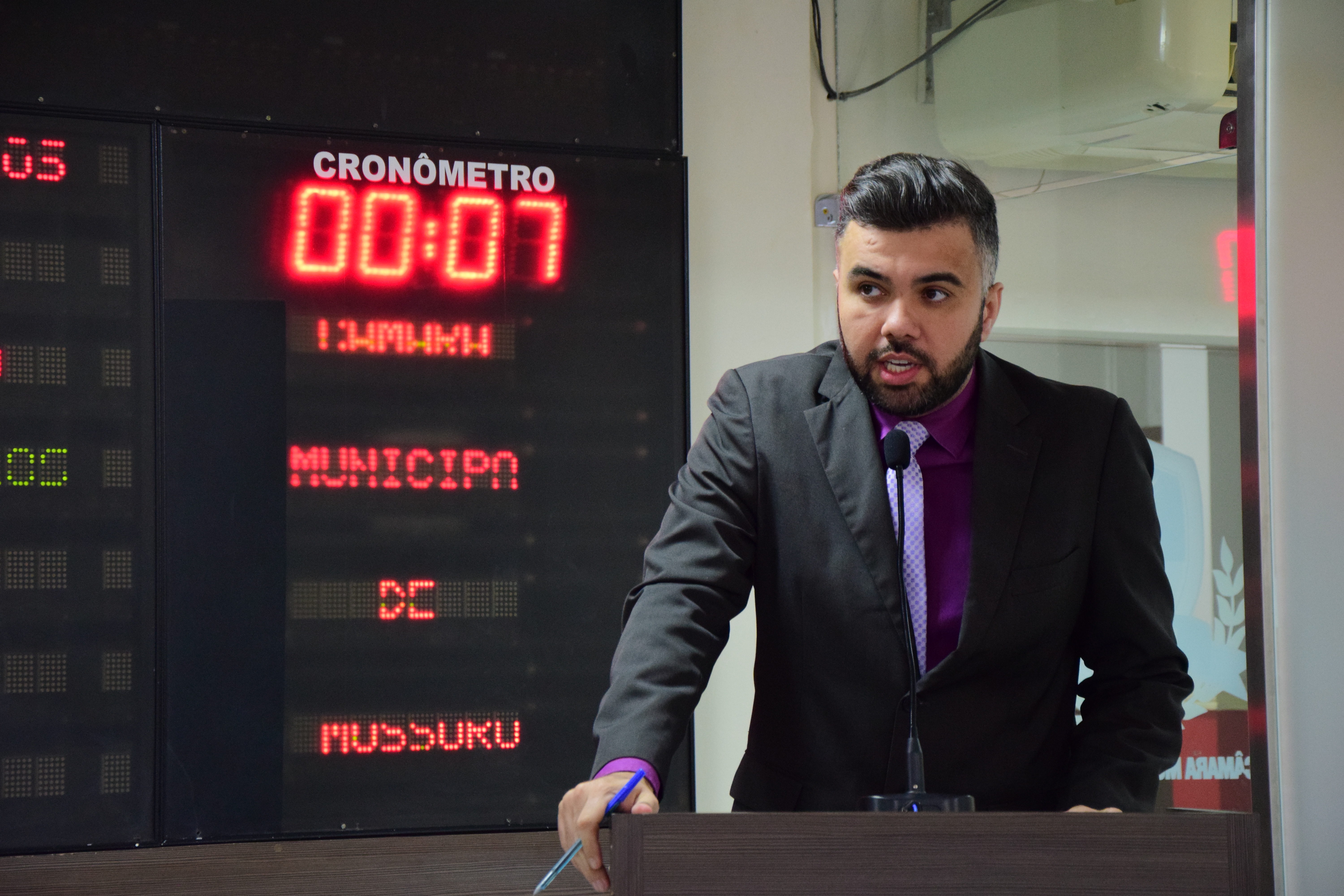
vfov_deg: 12.2
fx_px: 4200
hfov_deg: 18.2
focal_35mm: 112
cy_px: 448
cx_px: 672
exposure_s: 1/80
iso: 1600
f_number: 5.3
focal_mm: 75
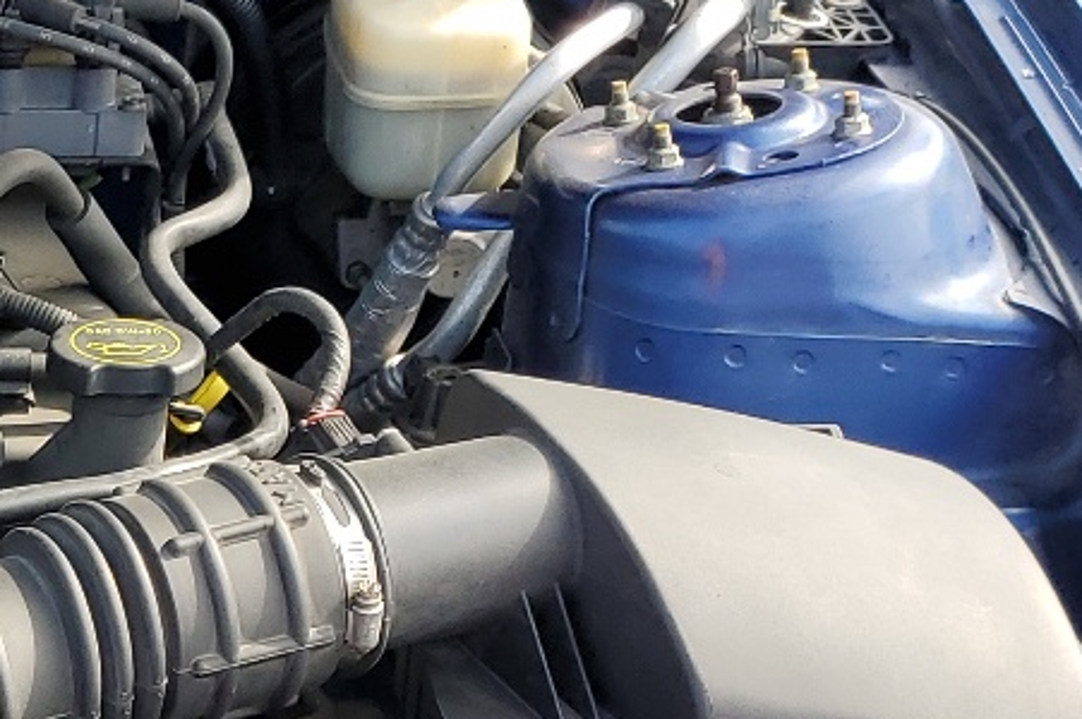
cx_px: -307
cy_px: 676
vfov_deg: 14.1
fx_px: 2883
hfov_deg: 19.6
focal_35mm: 96
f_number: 1.5
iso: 50
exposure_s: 1/455
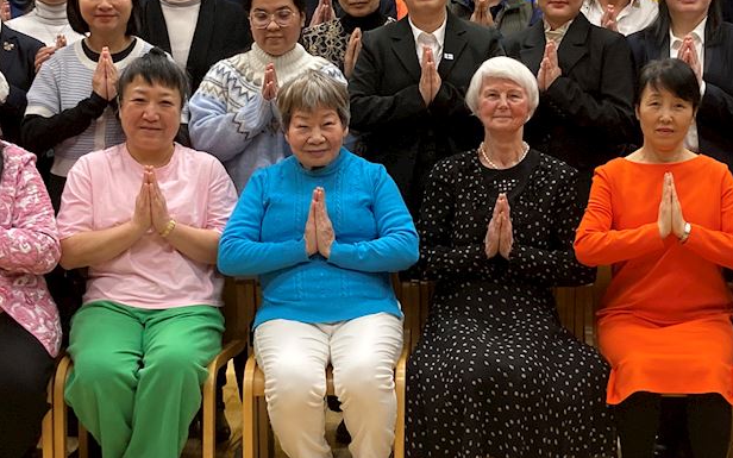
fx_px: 1298
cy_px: 176
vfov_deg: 20.0
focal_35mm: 65
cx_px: 420
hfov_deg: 31.5
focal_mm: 3.99
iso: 125
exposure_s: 1/50
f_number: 1.8
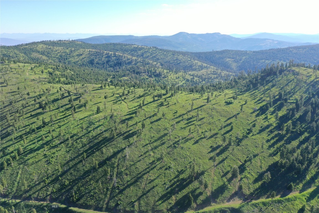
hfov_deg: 65.5
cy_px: 106
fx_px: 248
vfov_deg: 46.4
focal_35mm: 28
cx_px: 160
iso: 100
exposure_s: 1/240
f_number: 5
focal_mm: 10.26
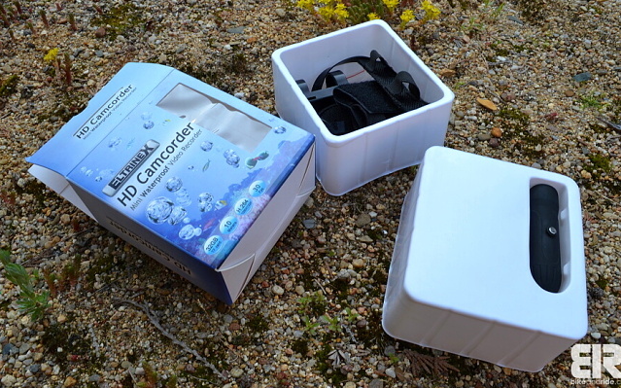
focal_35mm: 28
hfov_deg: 66.5
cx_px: 313
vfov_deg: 44.5
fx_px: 474
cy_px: 179
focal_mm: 18
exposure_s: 1/10
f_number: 20
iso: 100
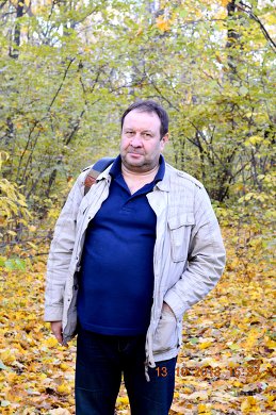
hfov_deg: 18.1
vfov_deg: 27.0
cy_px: 208
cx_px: 138
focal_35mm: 75
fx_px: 865
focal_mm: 50
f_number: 7.1
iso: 800
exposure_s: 1/60
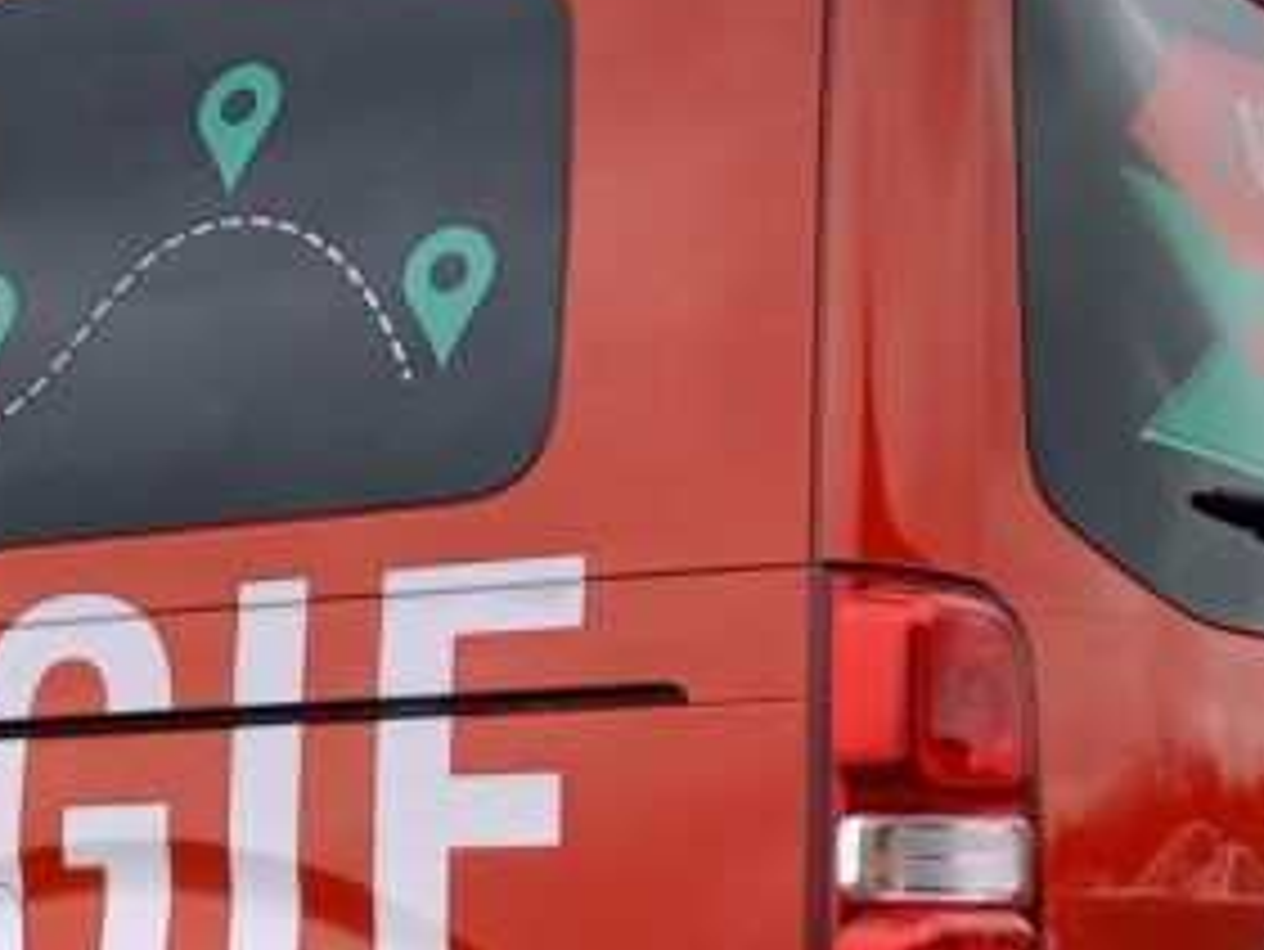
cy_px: 810
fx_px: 3324
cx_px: -283
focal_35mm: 91
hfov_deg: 20.1
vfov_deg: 16.1
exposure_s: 1/472
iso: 50
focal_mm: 4.65
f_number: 1.8
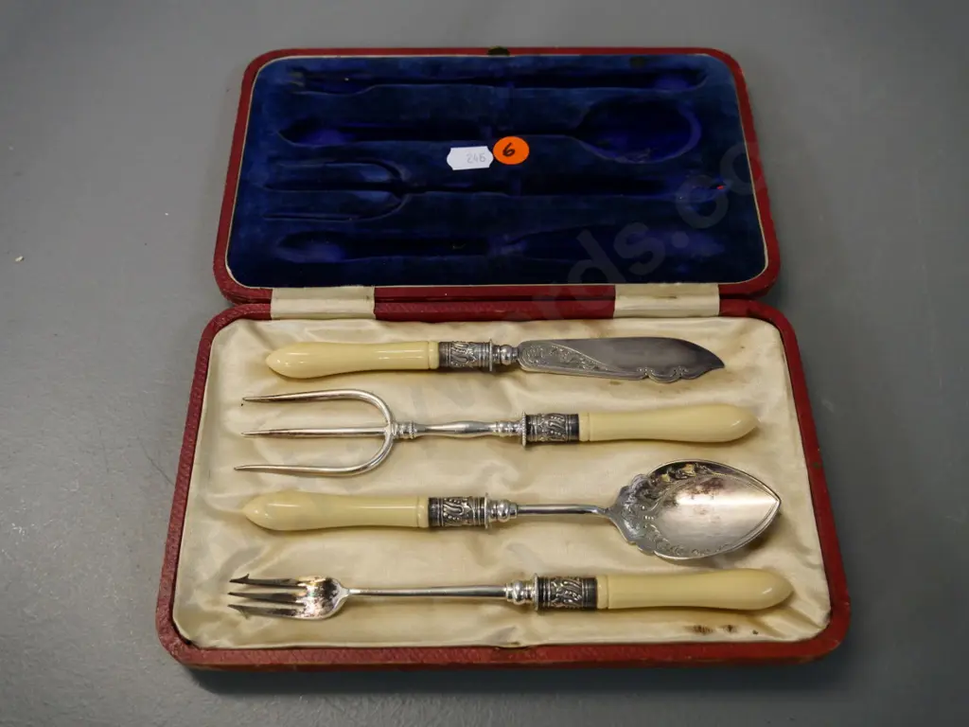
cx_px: 484
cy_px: 364
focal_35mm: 36
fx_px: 1008
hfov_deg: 51.4
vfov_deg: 39.7
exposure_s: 1/80
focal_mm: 18
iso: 1600
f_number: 5.3
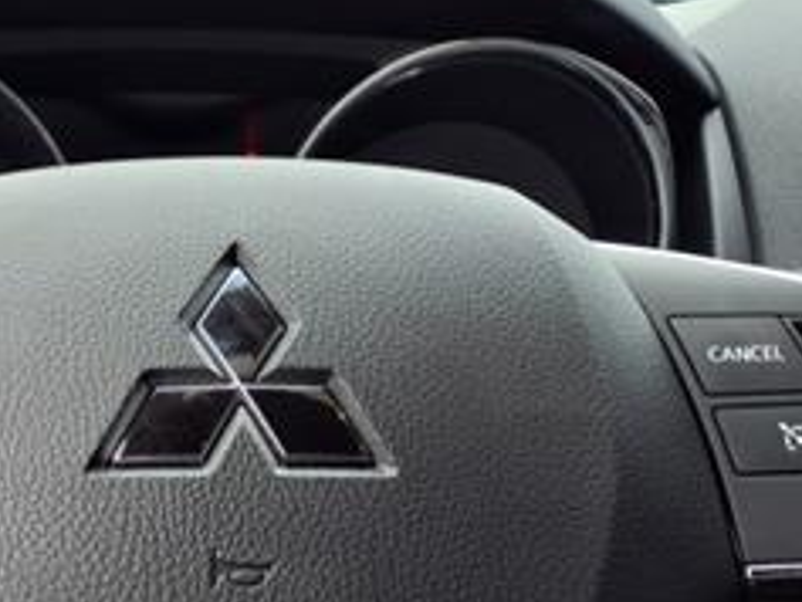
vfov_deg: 20.2
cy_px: 233
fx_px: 1692
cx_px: 210
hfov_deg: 26.4
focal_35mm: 73
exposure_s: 1/233
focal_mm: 3.58
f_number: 1.9
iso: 40
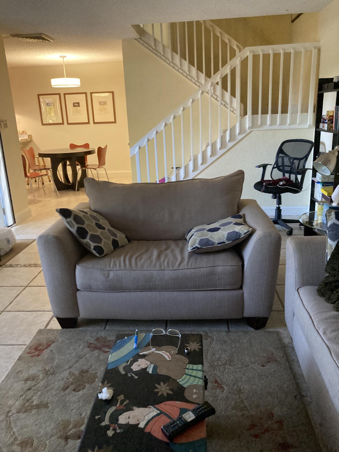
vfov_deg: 63.4
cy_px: 226
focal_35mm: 28
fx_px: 366
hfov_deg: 49.7
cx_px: 170
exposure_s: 1/30
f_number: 1.8
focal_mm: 3.99
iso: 320
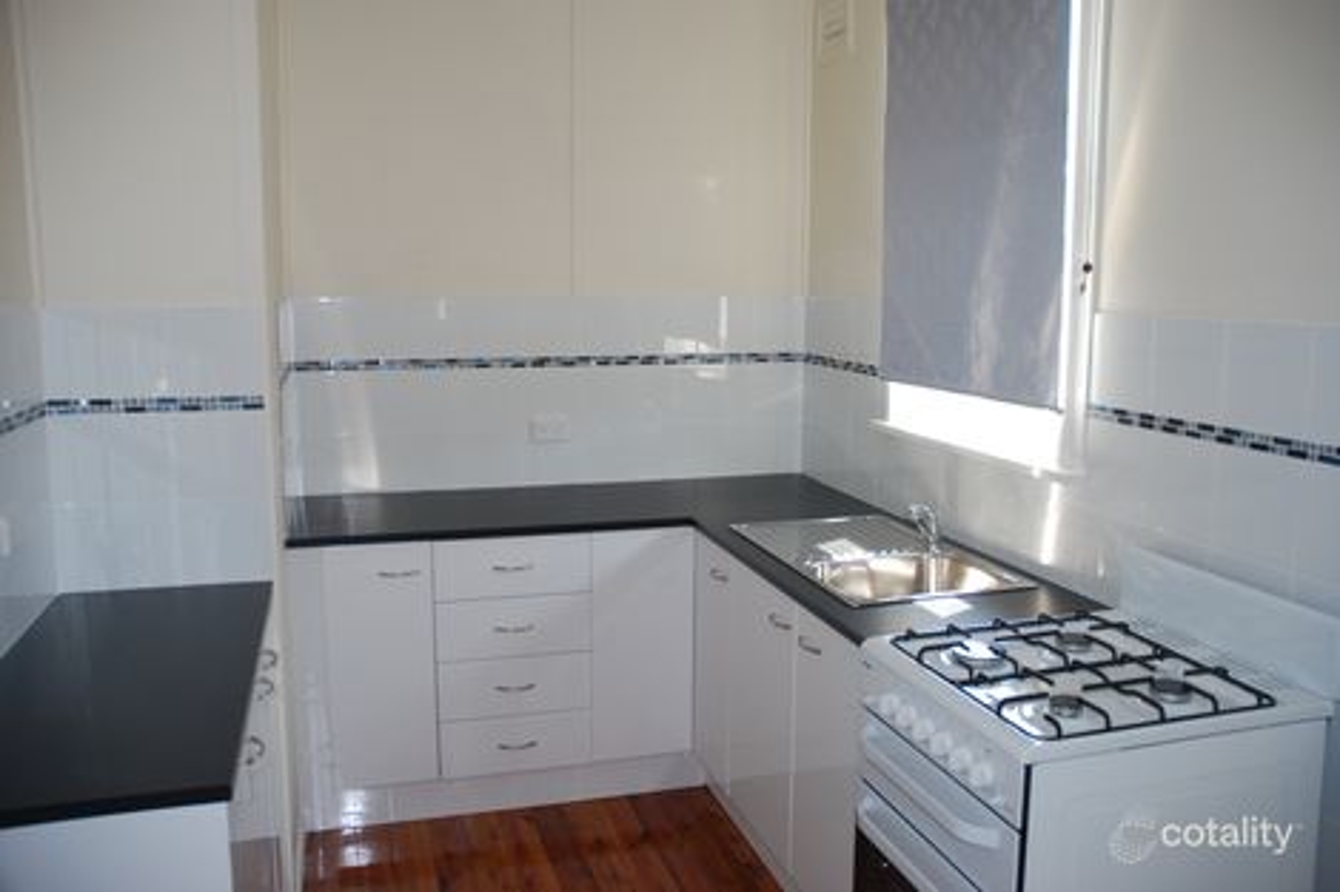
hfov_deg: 67.4
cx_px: 670
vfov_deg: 47.9
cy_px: 446
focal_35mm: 27
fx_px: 1005
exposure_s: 1/60
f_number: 3.5
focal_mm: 18
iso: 200
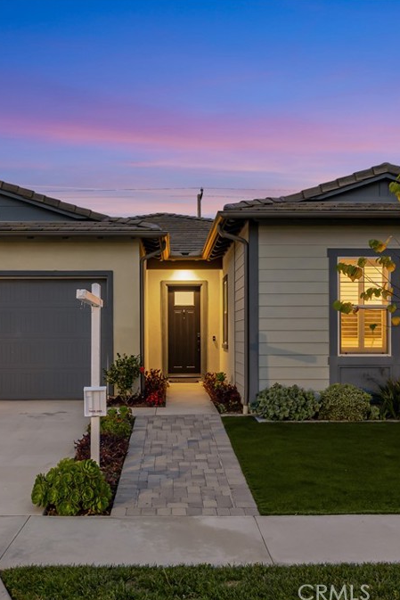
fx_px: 583
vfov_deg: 54.4
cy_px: 301
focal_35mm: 35
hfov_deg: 37.9
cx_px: 202
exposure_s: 1
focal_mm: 15.5
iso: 100
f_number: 5.6
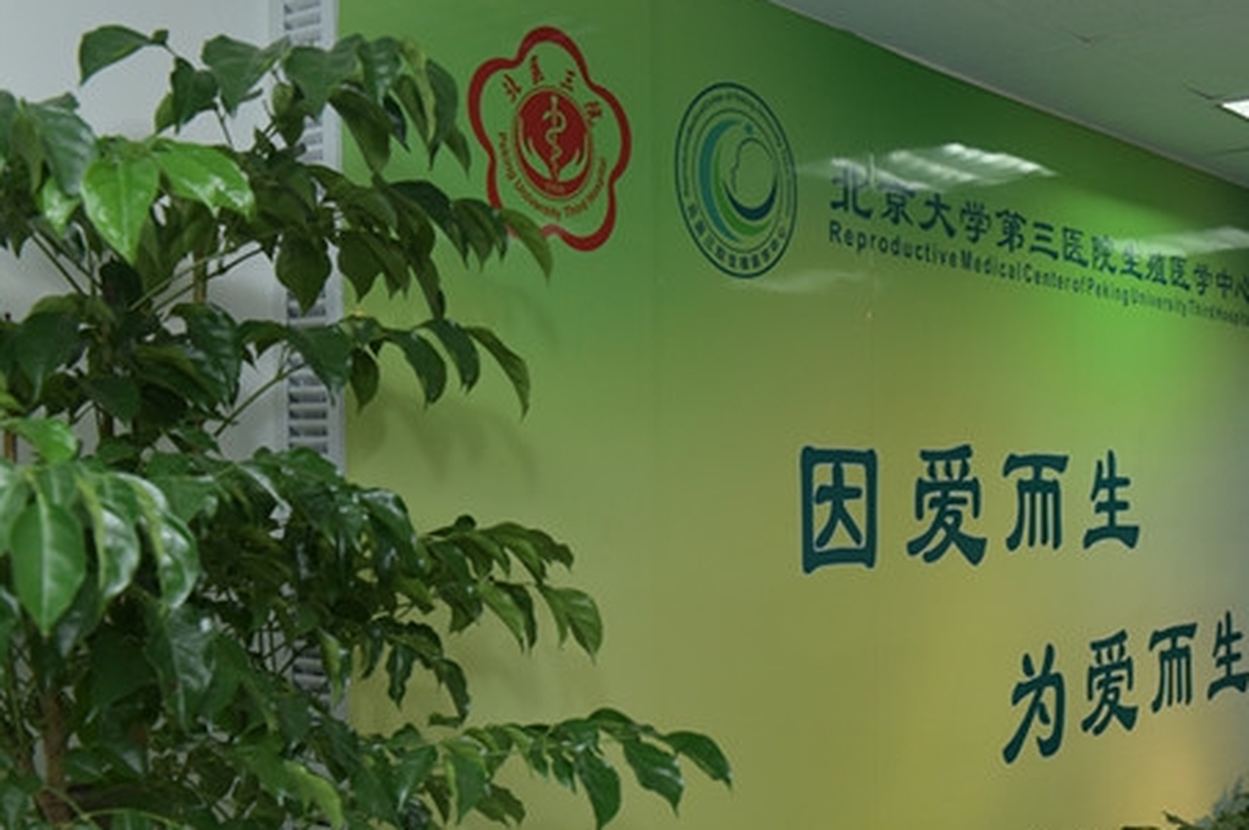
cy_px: 492
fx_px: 1560
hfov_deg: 43.1
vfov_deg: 29.7
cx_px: 819
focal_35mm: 45
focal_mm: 34
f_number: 7.1
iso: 800
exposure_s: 1/60
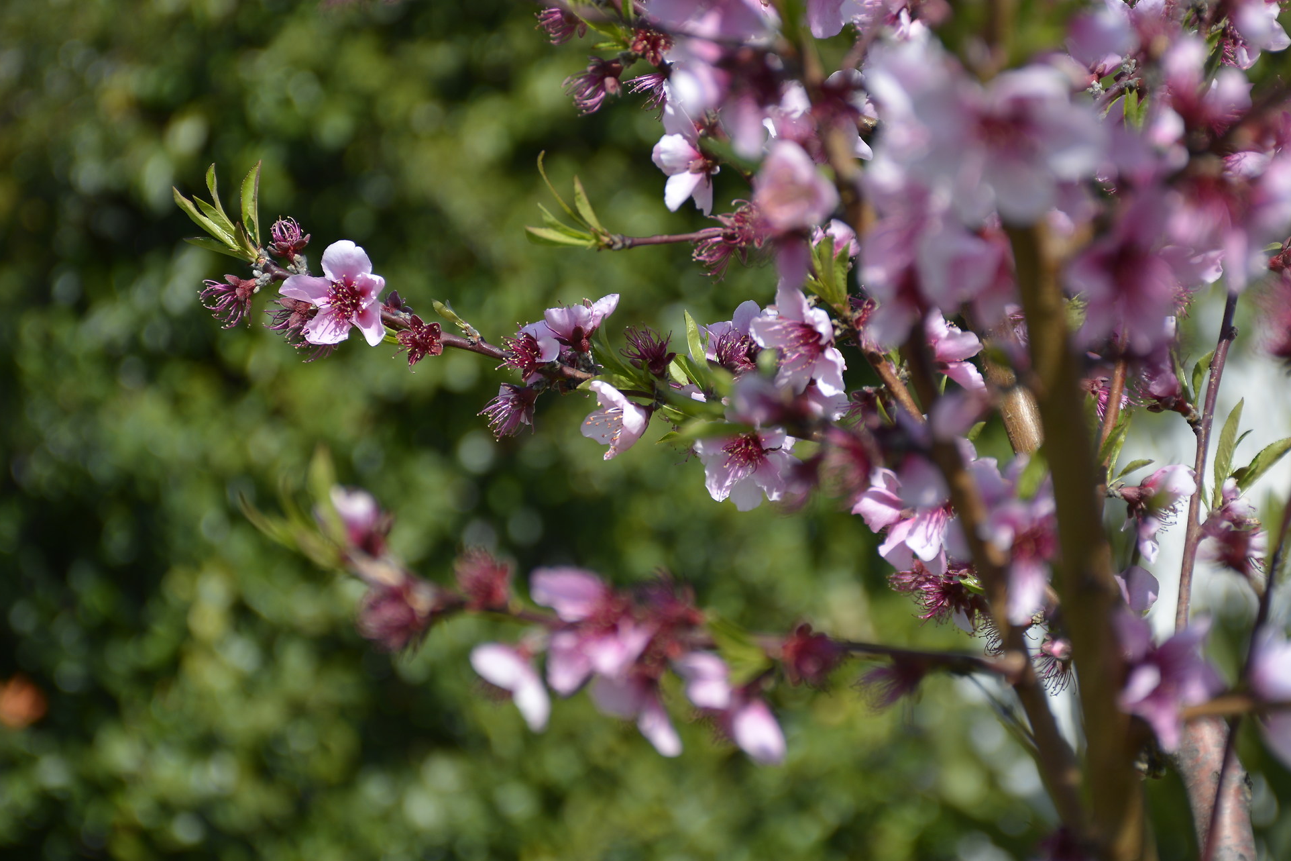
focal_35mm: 187
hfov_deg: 11.0
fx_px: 6705
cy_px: 408
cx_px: 731
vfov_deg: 7.3
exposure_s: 1/500
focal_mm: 100
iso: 100
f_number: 5.6
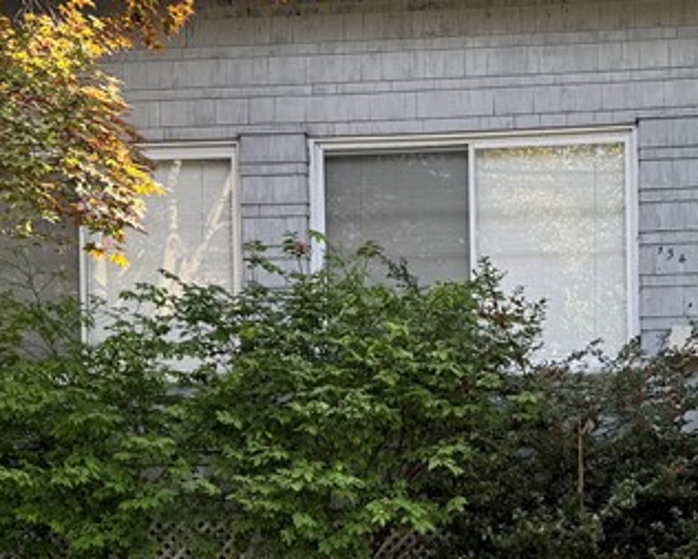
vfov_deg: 19.8
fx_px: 1571
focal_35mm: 76
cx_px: 554
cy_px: 508
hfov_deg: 24.7
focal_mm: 6.76
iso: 64
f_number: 1.78
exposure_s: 1/270
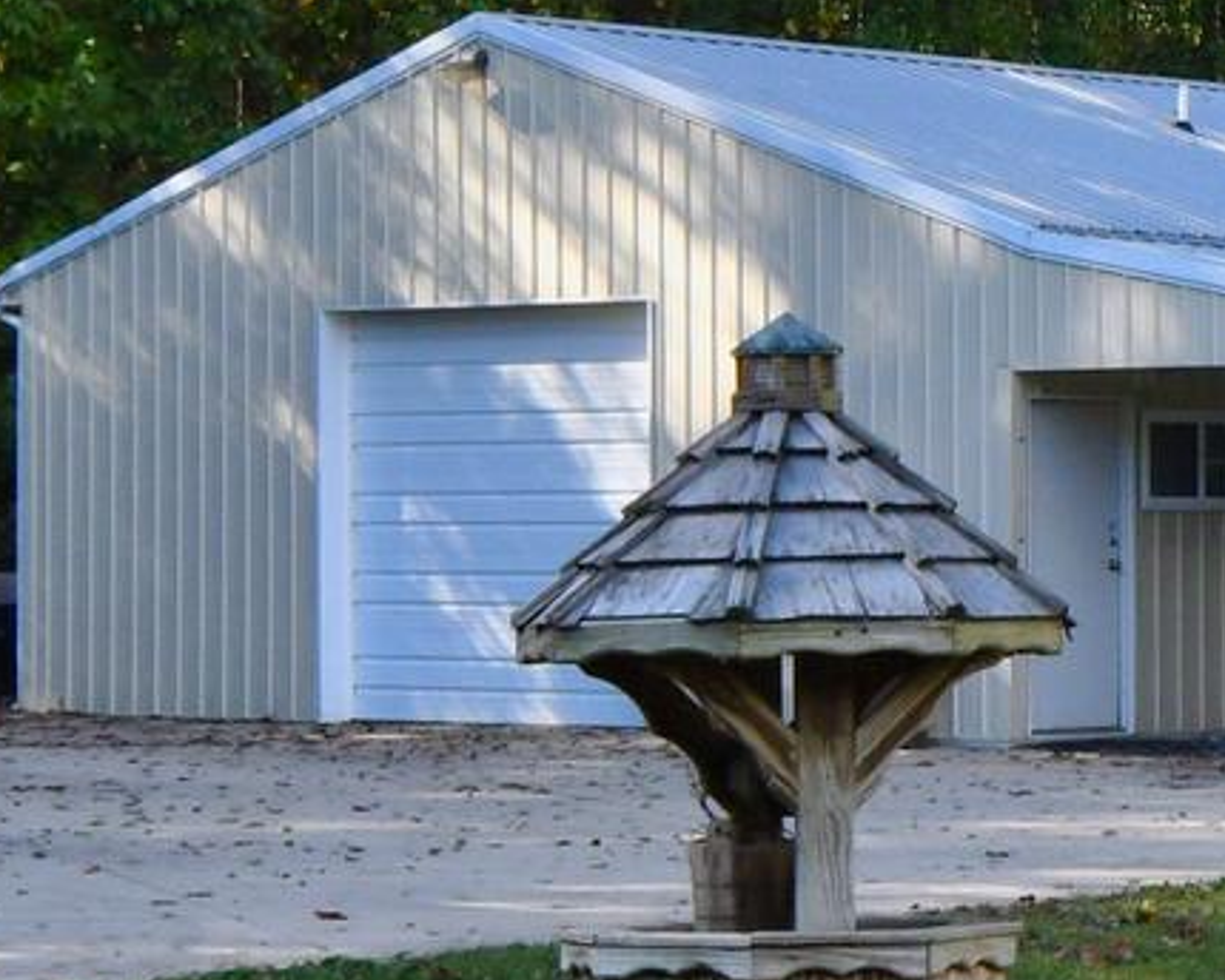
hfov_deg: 11.6
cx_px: 1692
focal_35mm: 161
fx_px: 5837
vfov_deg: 9.6
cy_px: 360
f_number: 16
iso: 400
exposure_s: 1/100
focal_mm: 24
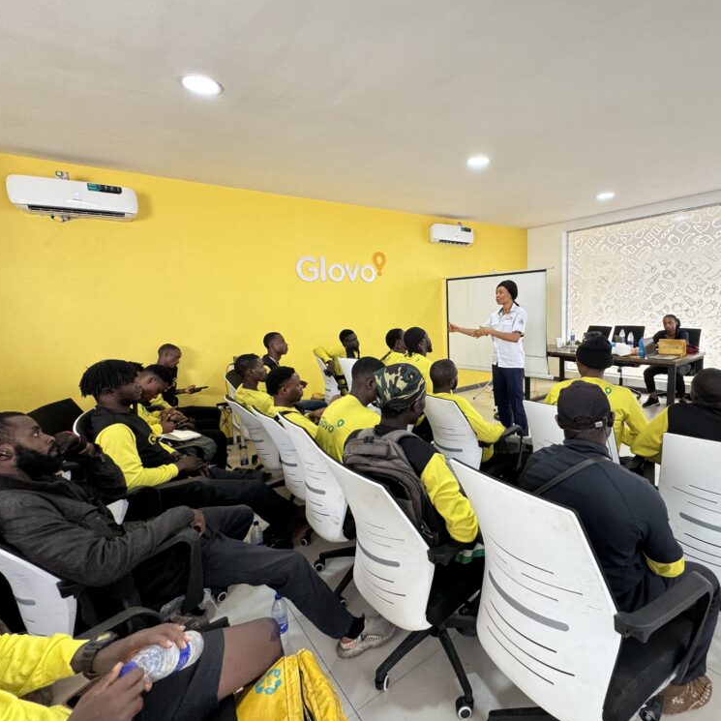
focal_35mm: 17
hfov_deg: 83.3
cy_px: 353
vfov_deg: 84.0
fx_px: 401
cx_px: 419
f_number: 2.2
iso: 200
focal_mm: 2.22
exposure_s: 1/50
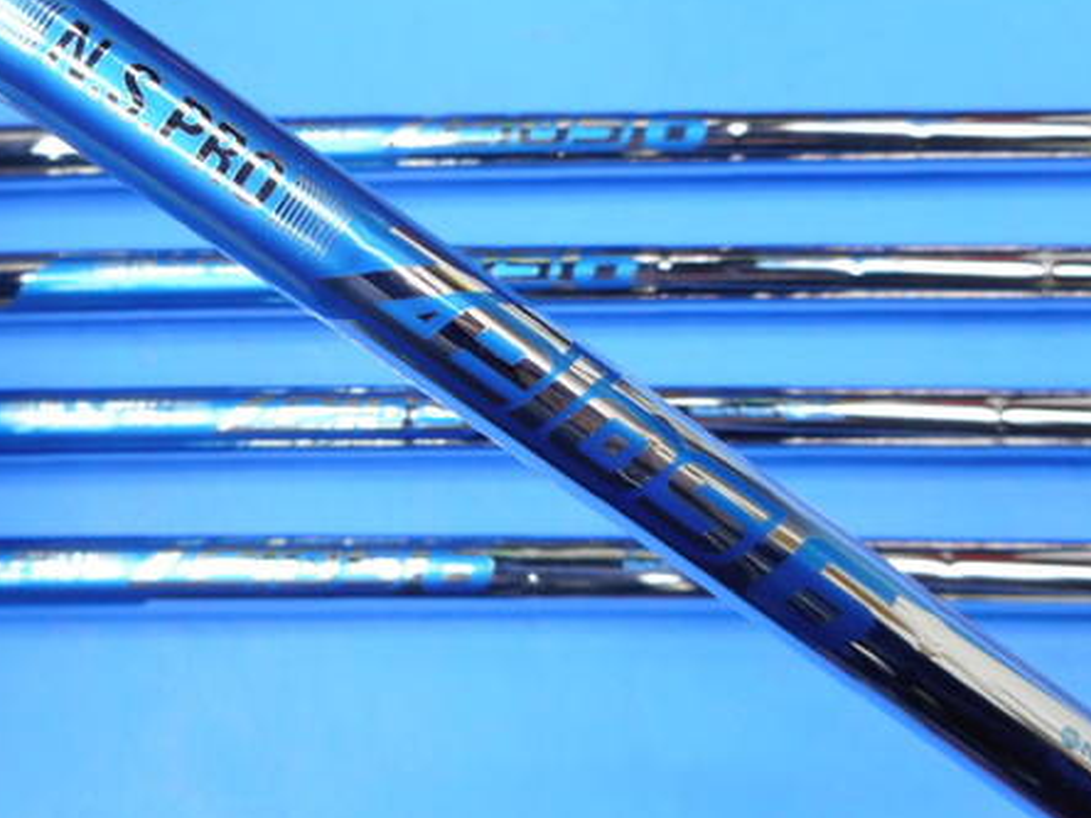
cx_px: 432
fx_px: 1135
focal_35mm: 36
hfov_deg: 51.0
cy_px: 339
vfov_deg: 39.5
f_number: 3.7
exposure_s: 1/30
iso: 200
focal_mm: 4.5
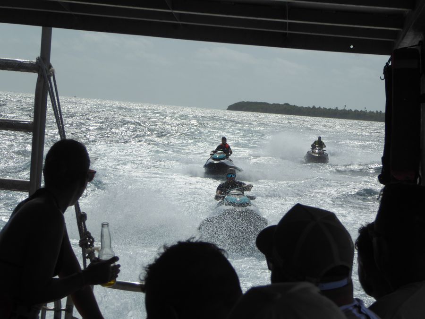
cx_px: 212
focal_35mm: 135
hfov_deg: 14.6
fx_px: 1657
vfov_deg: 11.0
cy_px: 160
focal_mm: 24.2
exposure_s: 1/1600
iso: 80
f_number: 5.3
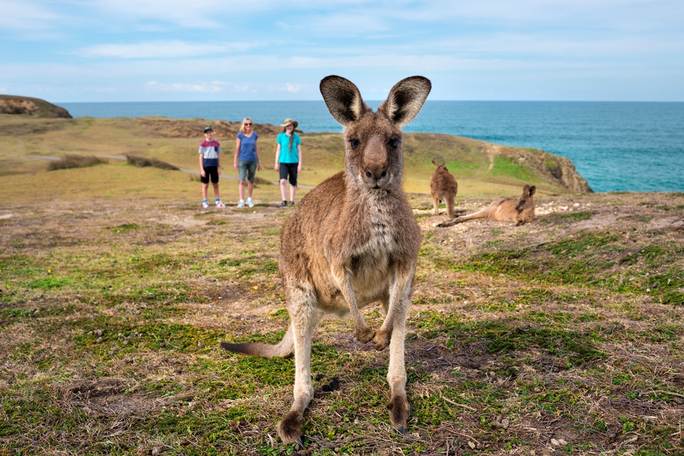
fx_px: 646
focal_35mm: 34
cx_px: 342
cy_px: 228
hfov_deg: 55.8
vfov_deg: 38.9
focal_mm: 34
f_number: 8
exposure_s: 1/500
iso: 400
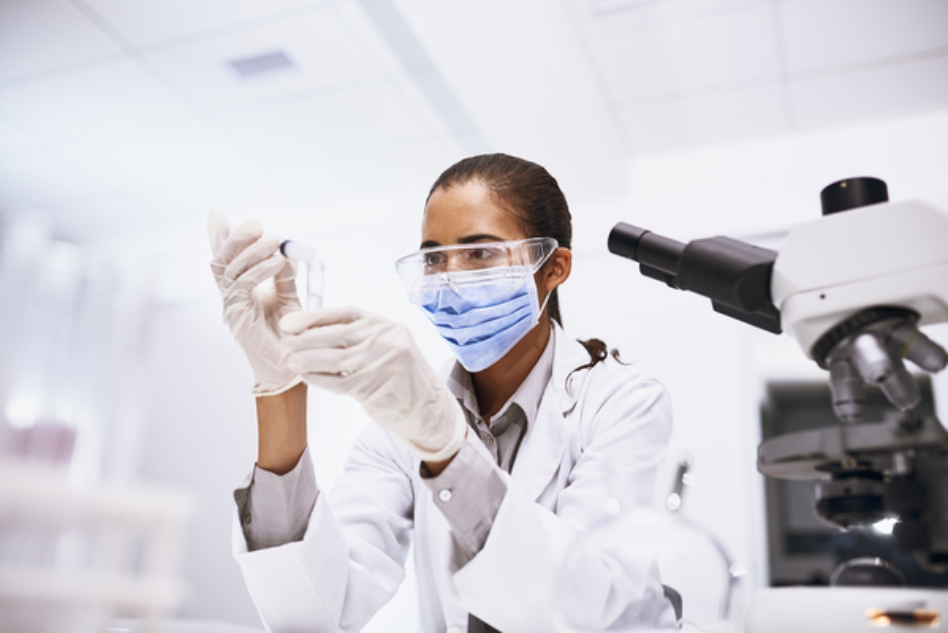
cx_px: 474
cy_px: 316
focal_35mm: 35
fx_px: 922
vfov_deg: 37.9
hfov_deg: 54.4
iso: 200
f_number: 2.2
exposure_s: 1/125
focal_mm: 35
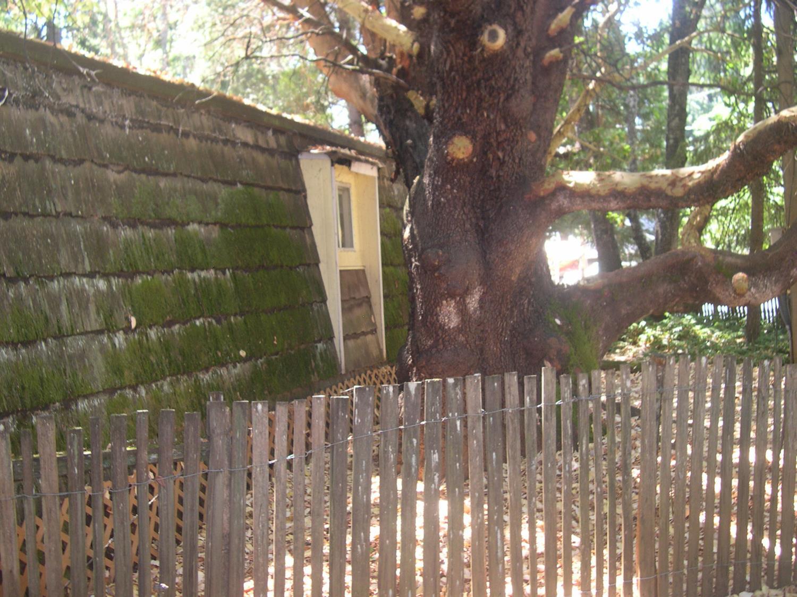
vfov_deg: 37.7
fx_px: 875
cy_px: 298
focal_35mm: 38
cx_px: 398
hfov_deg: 49.0
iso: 151
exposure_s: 1/30
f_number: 2.8
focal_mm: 8
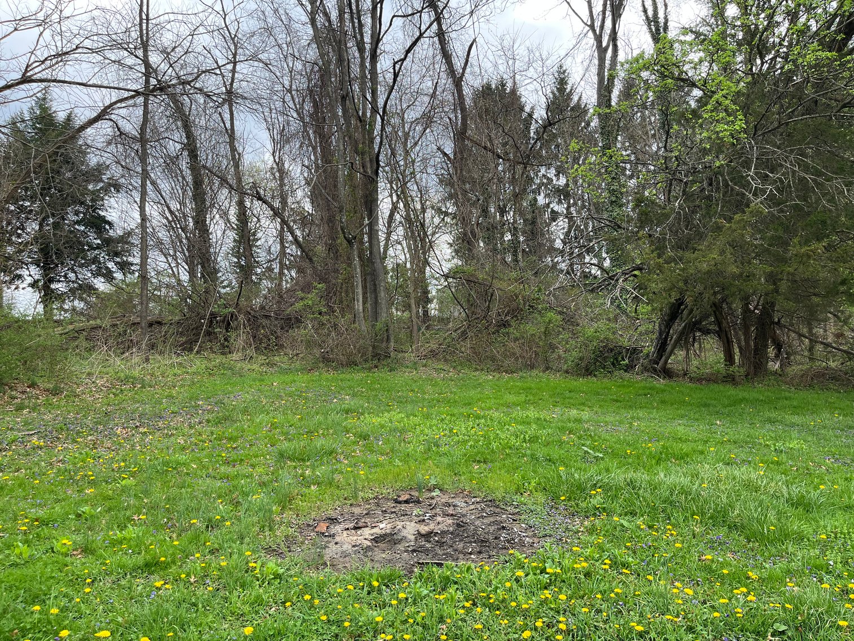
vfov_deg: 53.1
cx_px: 427
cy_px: 320
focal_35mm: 26
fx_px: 641
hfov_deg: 67.3
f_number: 1.6
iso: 50
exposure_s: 1/352
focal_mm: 5.1
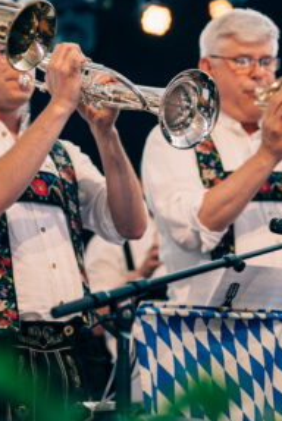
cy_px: 164
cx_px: 78
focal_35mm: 113
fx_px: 1324
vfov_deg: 18.1
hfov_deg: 12.1
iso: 100
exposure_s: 1/125
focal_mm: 50
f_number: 1.8
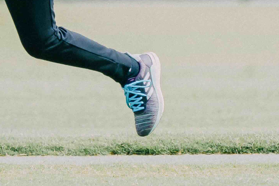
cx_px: 65
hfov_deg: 1.2
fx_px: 13836
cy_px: -156
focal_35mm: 1785
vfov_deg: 0.8
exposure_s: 1/1000
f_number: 6.3
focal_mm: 430
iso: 320
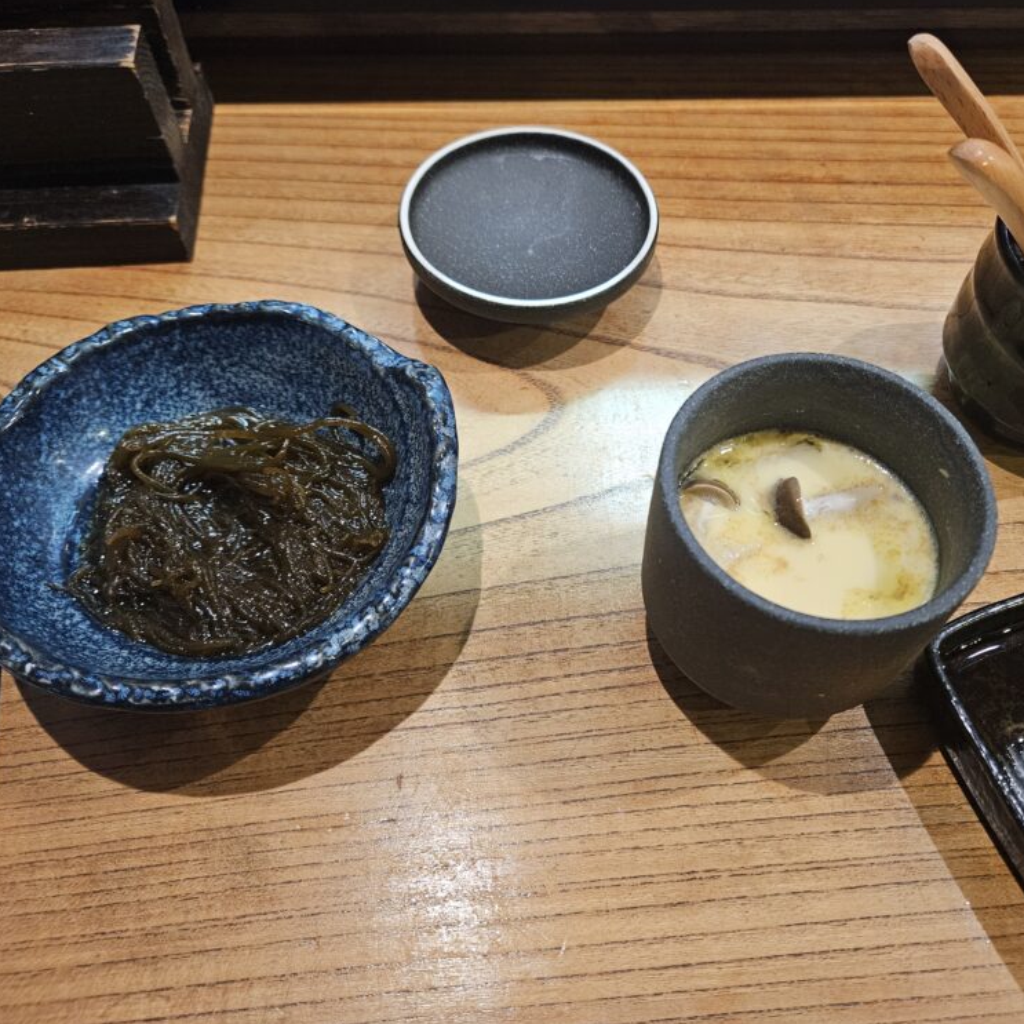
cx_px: 587
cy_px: 500
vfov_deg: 57.3
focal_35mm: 28
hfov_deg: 57.1
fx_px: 937
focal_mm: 5.4
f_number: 1.8
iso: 500
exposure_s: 1/60
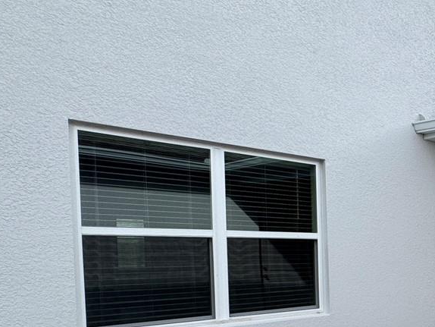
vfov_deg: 35.4
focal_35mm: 39
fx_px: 490
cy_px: 273
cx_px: 586
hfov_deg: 33.0
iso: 50
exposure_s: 1/1006
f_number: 2.2
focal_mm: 2.22
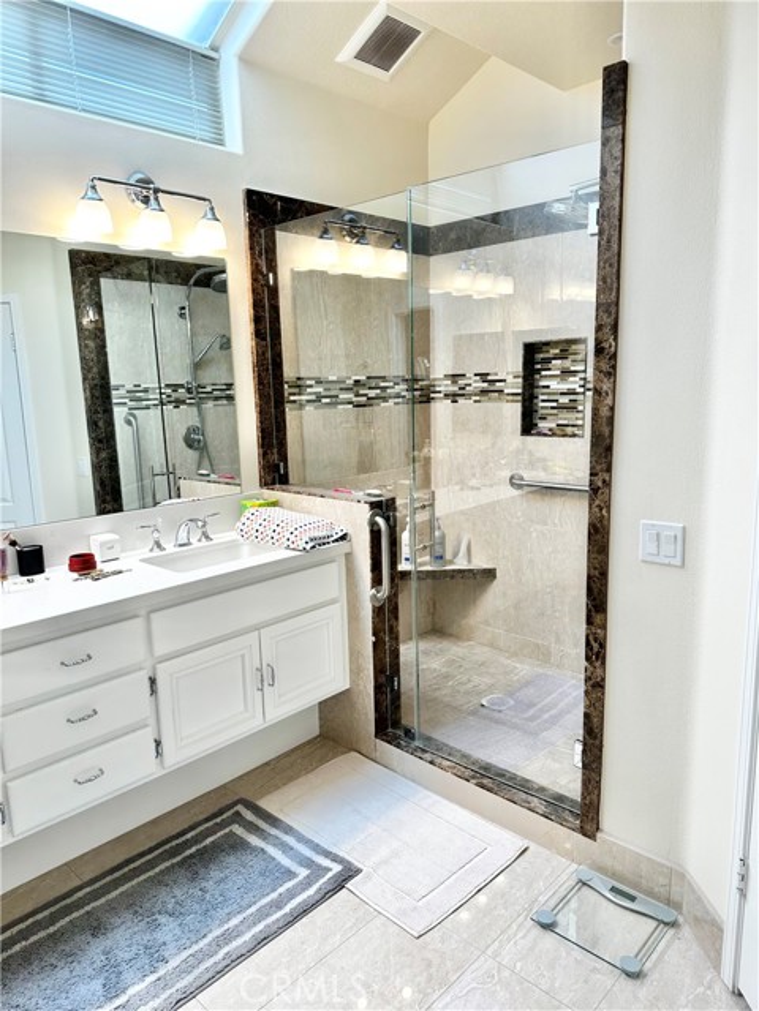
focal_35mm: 24
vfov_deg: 71.6
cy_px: 506
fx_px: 702
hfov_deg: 56.8
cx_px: 380
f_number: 1.78
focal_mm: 6.86
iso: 80
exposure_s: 1/120
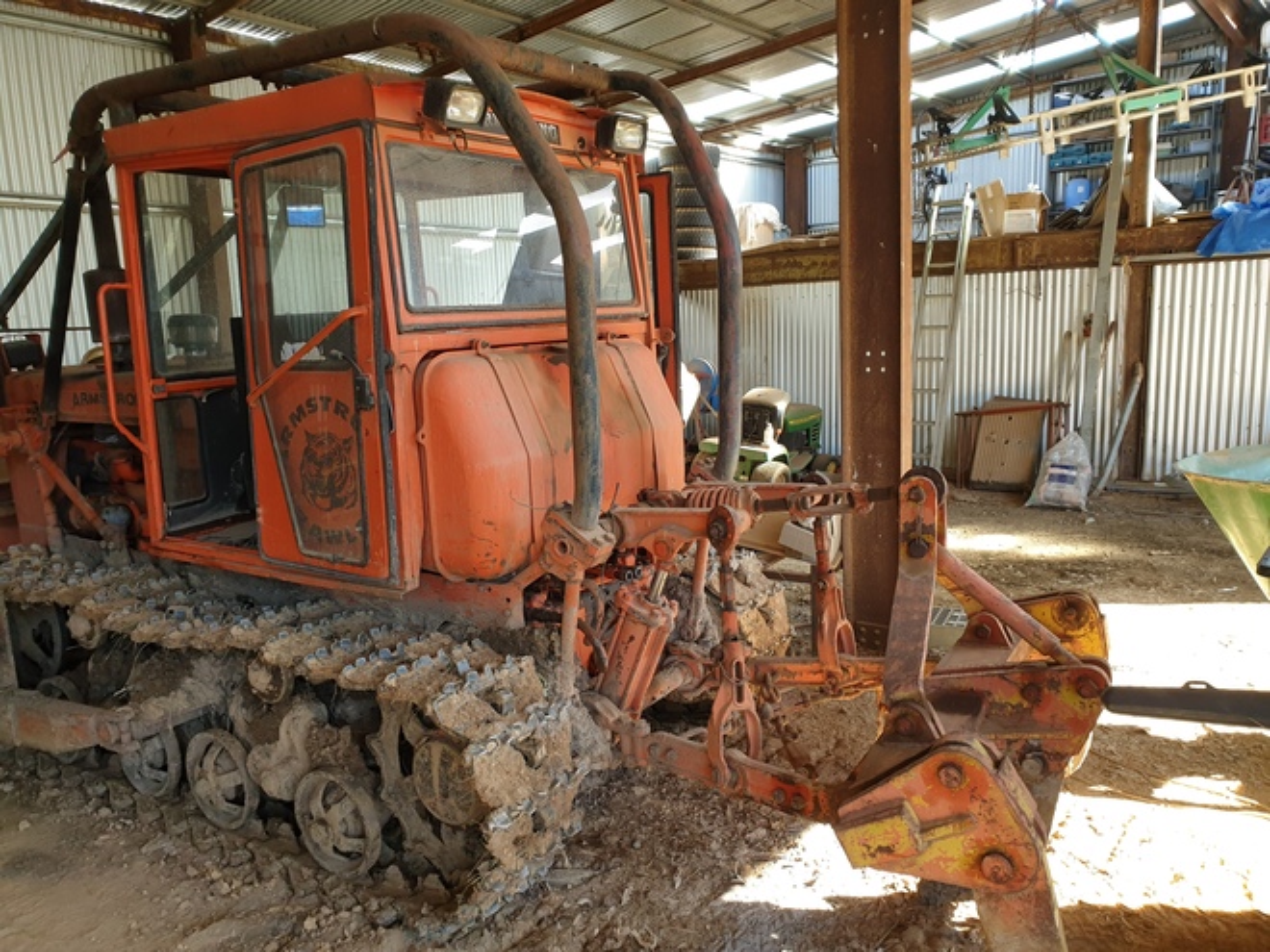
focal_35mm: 26
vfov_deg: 53.1
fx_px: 954
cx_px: 635
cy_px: 476
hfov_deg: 67.3
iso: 100
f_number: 2.4
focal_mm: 4.3
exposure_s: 1/100
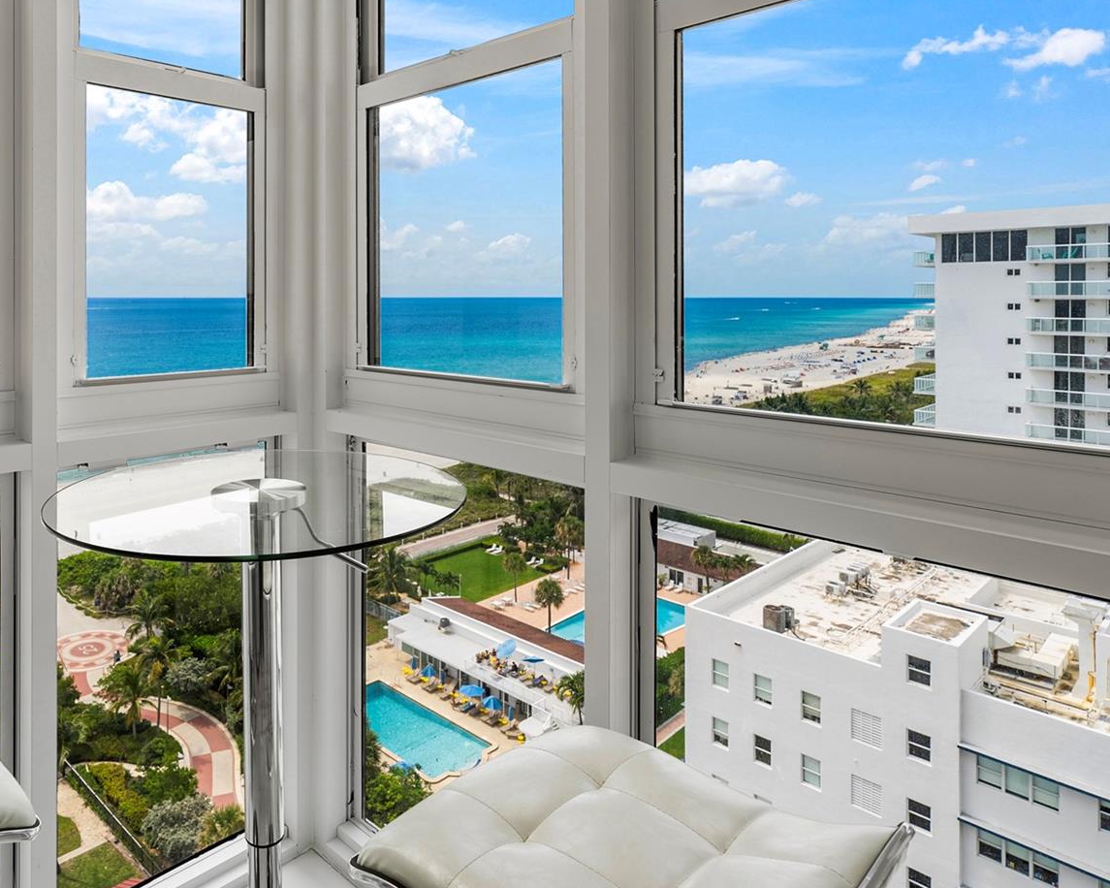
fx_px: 690
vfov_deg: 65.4
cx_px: 365
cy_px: 397
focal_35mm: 21
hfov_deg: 75.1
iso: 100
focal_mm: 16
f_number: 8
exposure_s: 1/30
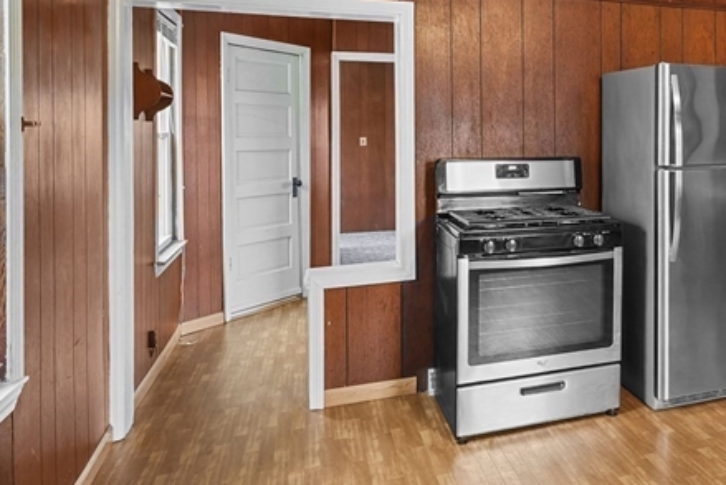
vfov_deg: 37.2
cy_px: 140
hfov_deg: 48.4
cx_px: 660
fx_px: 706
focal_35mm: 35
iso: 250
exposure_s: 1.3
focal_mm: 10
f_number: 8
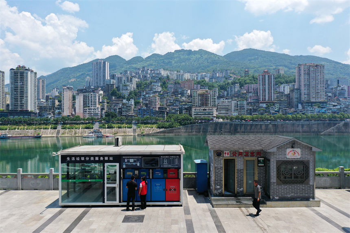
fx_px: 272
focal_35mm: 28
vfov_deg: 46.4
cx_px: 175
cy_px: 116
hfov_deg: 65.5
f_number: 4
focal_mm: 10.26
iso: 100
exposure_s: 1/1250
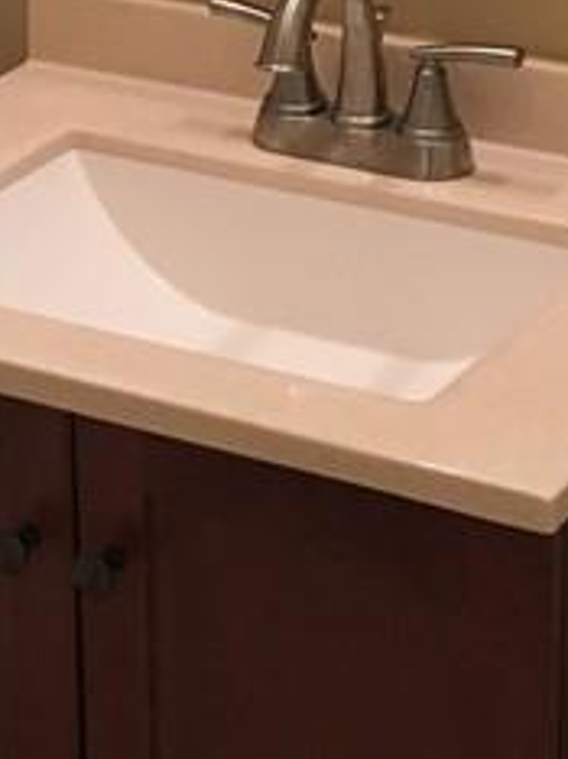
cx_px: 19
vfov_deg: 15.2
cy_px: -58
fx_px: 2784
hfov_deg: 11.5
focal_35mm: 127
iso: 160
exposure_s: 1/30
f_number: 2.2
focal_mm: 4.15
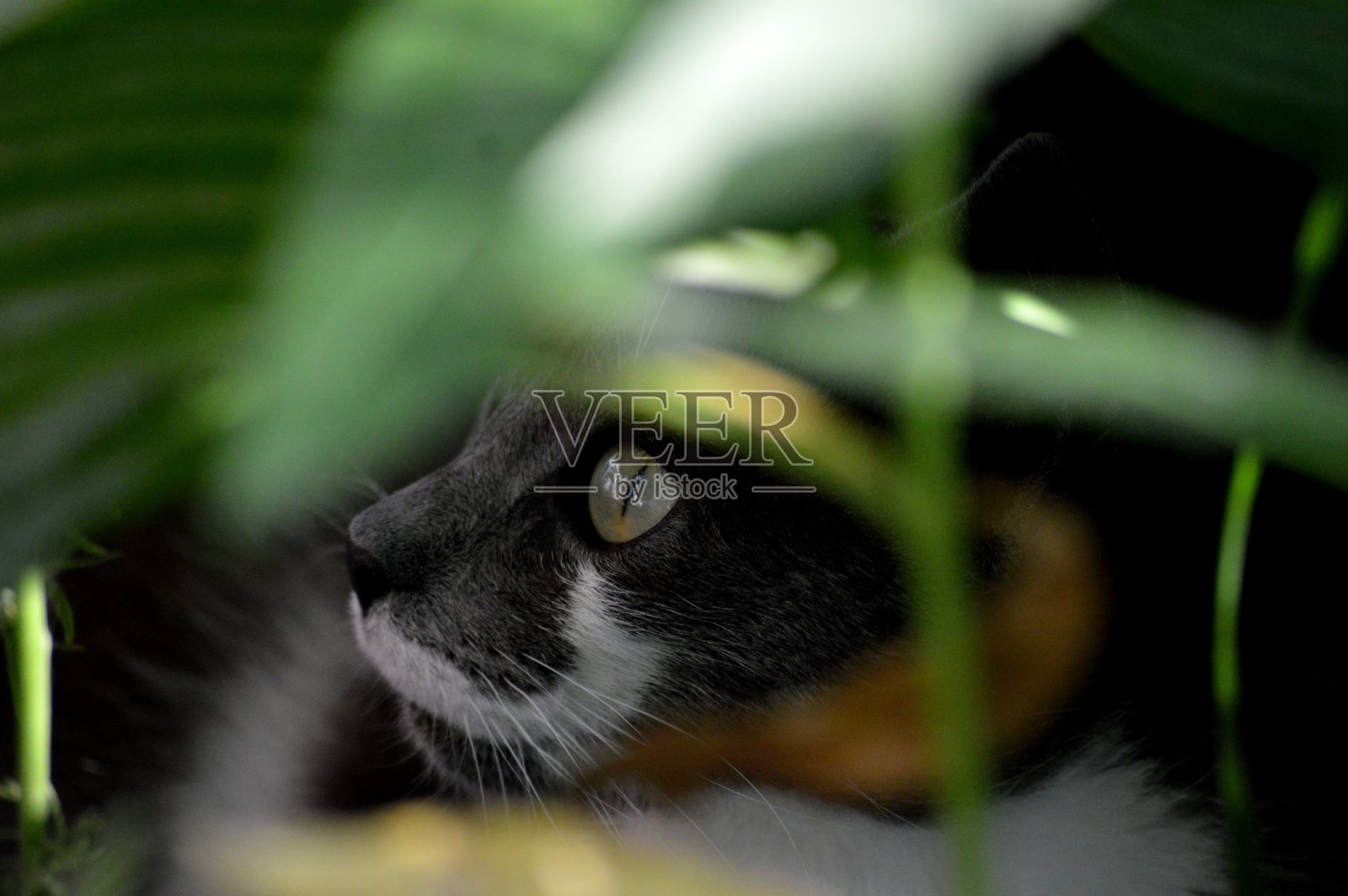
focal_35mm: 300
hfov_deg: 6.9
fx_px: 11224
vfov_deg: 4.6
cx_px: 674
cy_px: 448
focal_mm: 200
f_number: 5.6
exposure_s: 1/500
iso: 2000
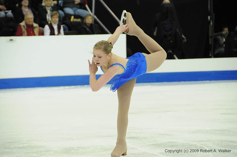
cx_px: 118
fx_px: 1479
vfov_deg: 6.1
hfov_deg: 9.2
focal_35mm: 225
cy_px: 78
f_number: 5.6
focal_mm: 150
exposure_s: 1/640
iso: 3200
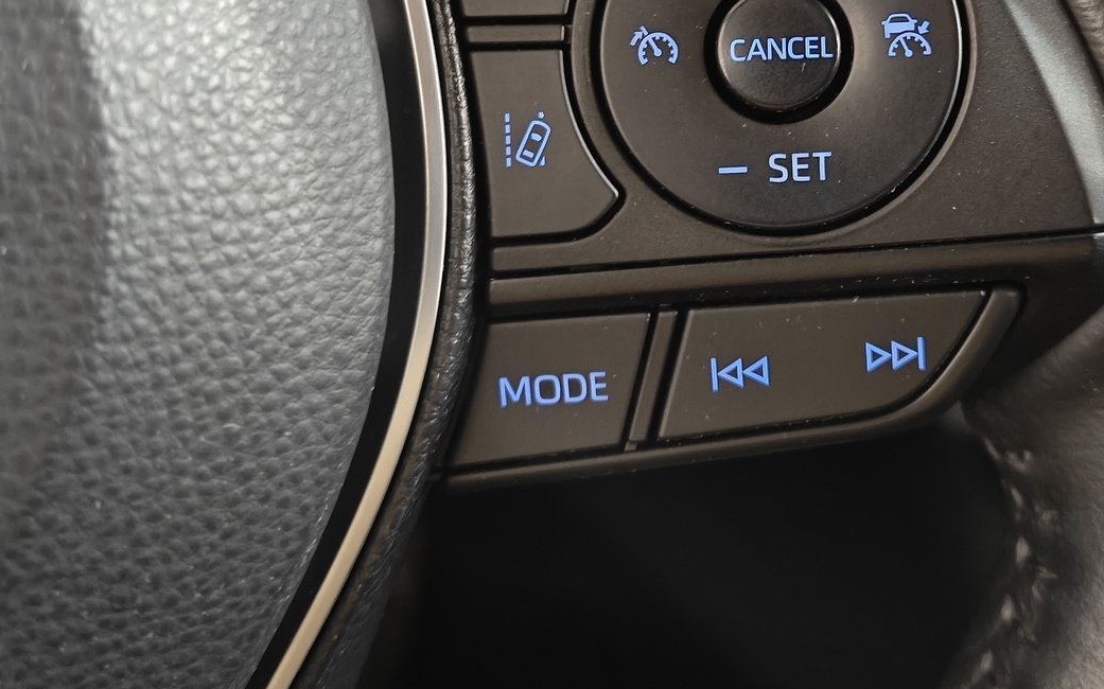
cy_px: 132
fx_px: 1323
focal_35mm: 44
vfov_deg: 28.5
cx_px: 671
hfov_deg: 45.0
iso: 1600
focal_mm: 5.59
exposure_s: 1/20
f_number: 1.8
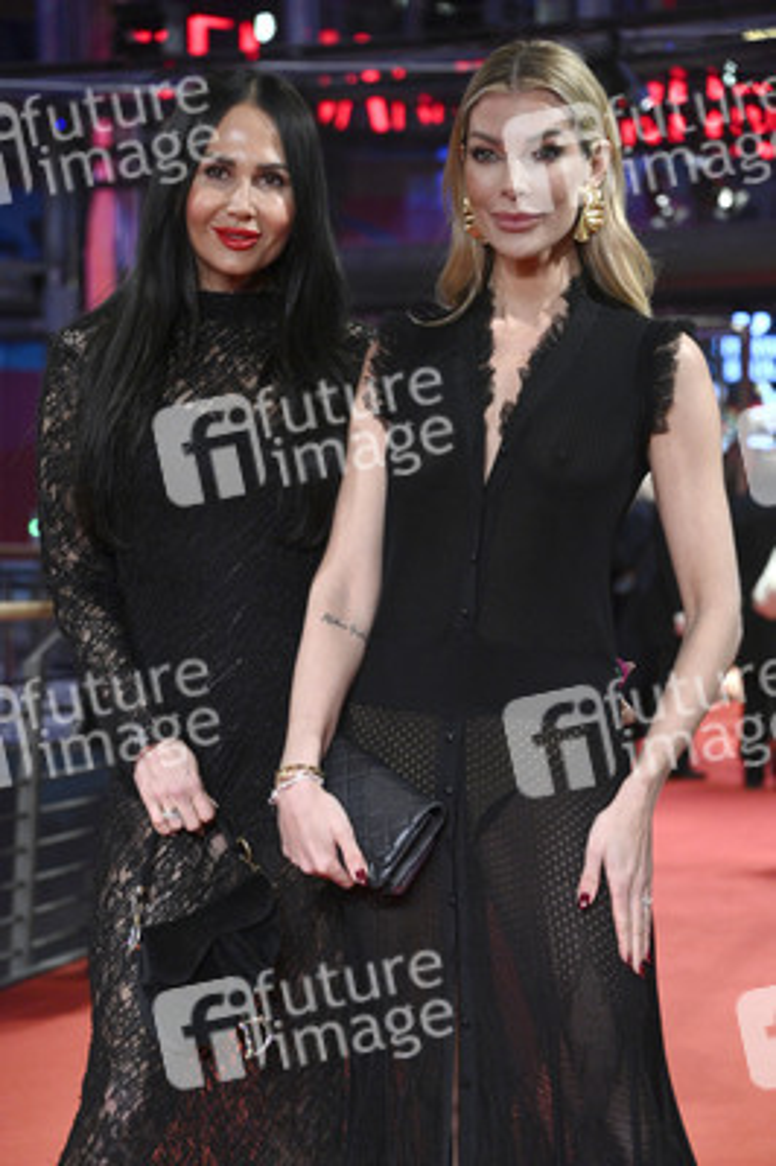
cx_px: 388
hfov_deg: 12.2
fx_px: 3627
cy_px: 583
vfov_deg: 18.3
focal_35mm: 112
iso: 6400
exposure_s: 1/250
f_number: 5.6
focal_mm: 112
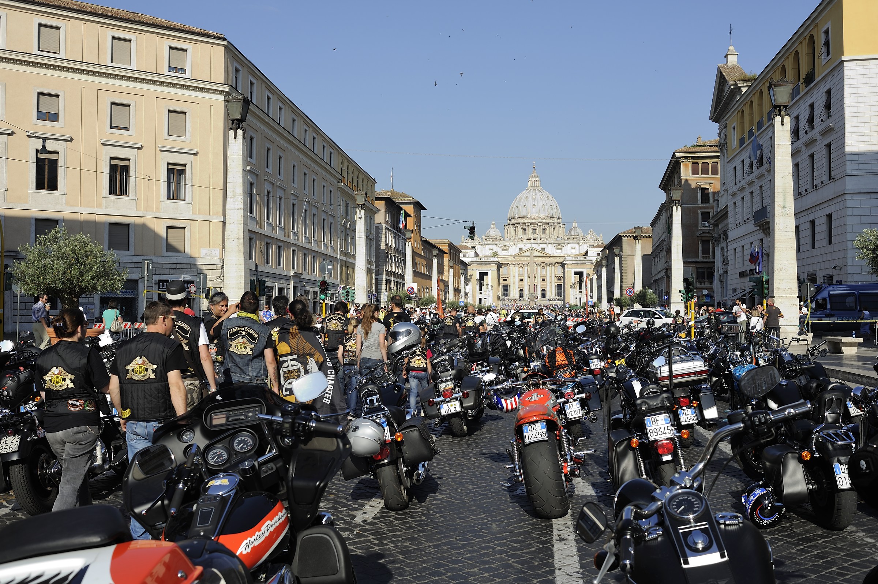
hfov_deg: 54.5
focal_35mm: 35
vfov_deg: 37.8
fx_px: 853
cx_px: 439
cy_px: 292
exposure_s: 1/320
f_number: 8
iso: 200
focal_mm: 35
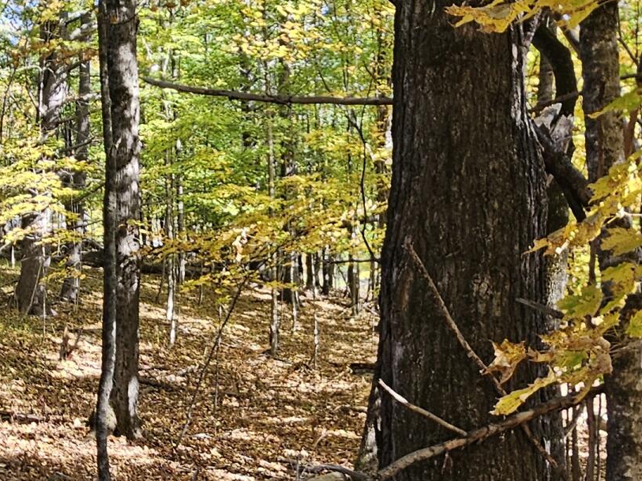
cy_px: 245
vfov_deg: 30.2
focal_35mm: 48
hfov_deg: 38.8
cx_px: 171
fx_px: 890
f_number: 2.2
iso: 50
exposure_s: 1/159
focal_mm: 2.2
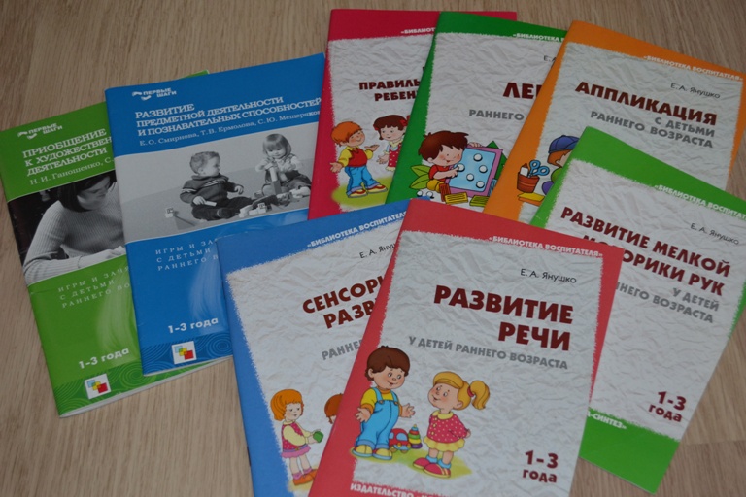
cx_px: 373
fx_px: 995
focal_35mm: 48
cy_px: 248
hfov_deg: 41.1
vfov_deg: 28.1
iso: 800
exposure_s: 1/60
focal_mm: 32
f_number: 4.8
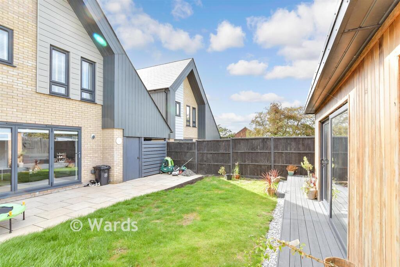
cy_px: 134
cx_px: 200
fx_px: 167
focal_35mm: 15
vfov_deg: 77.3
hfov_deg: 100.4
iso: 160
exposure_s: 1/60
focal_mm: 10
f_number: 8
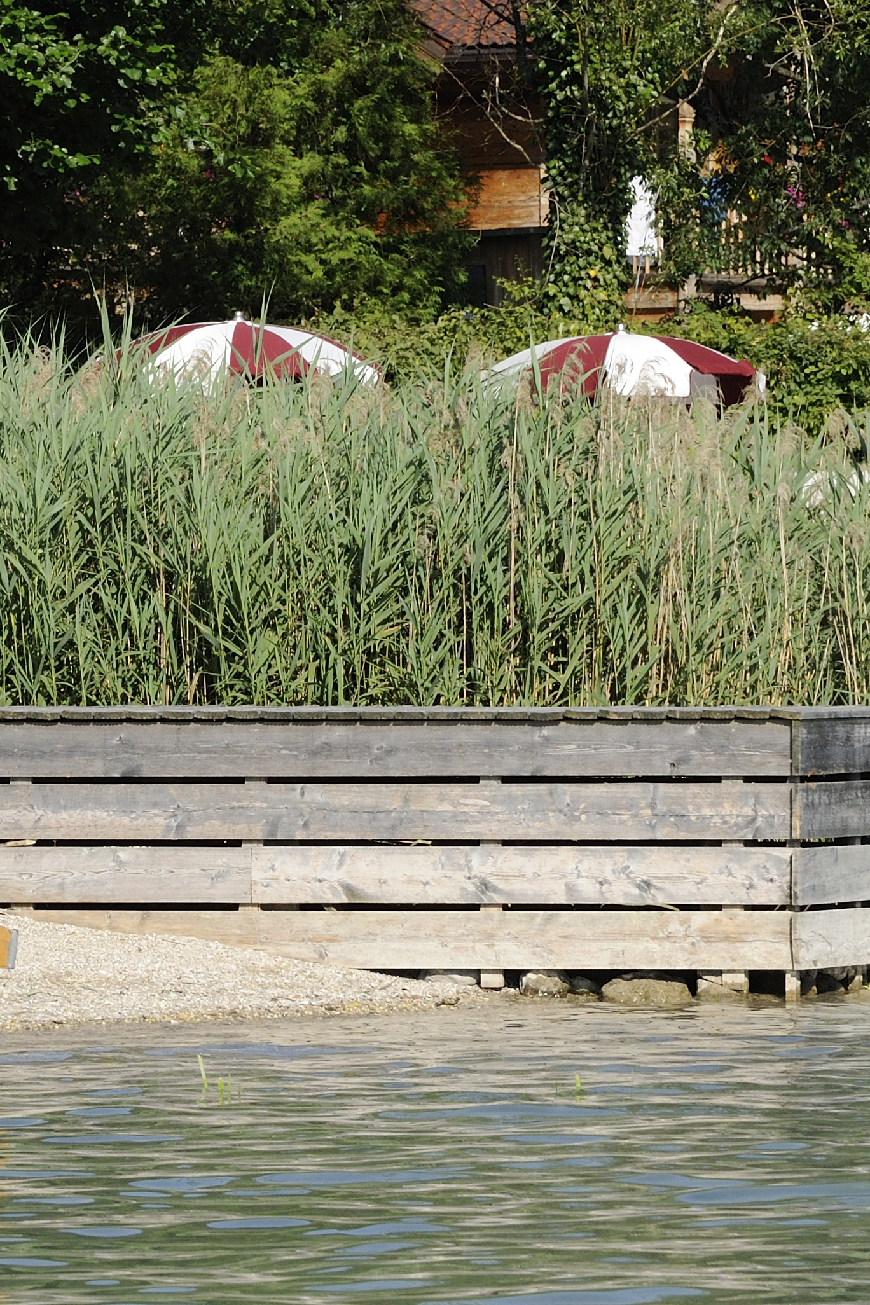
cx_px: -207
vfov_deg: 7.3
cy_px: 300
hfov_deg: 4.9
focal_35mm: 280
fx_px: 10149
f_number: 9
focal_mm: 95
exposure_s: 1/500
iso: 320
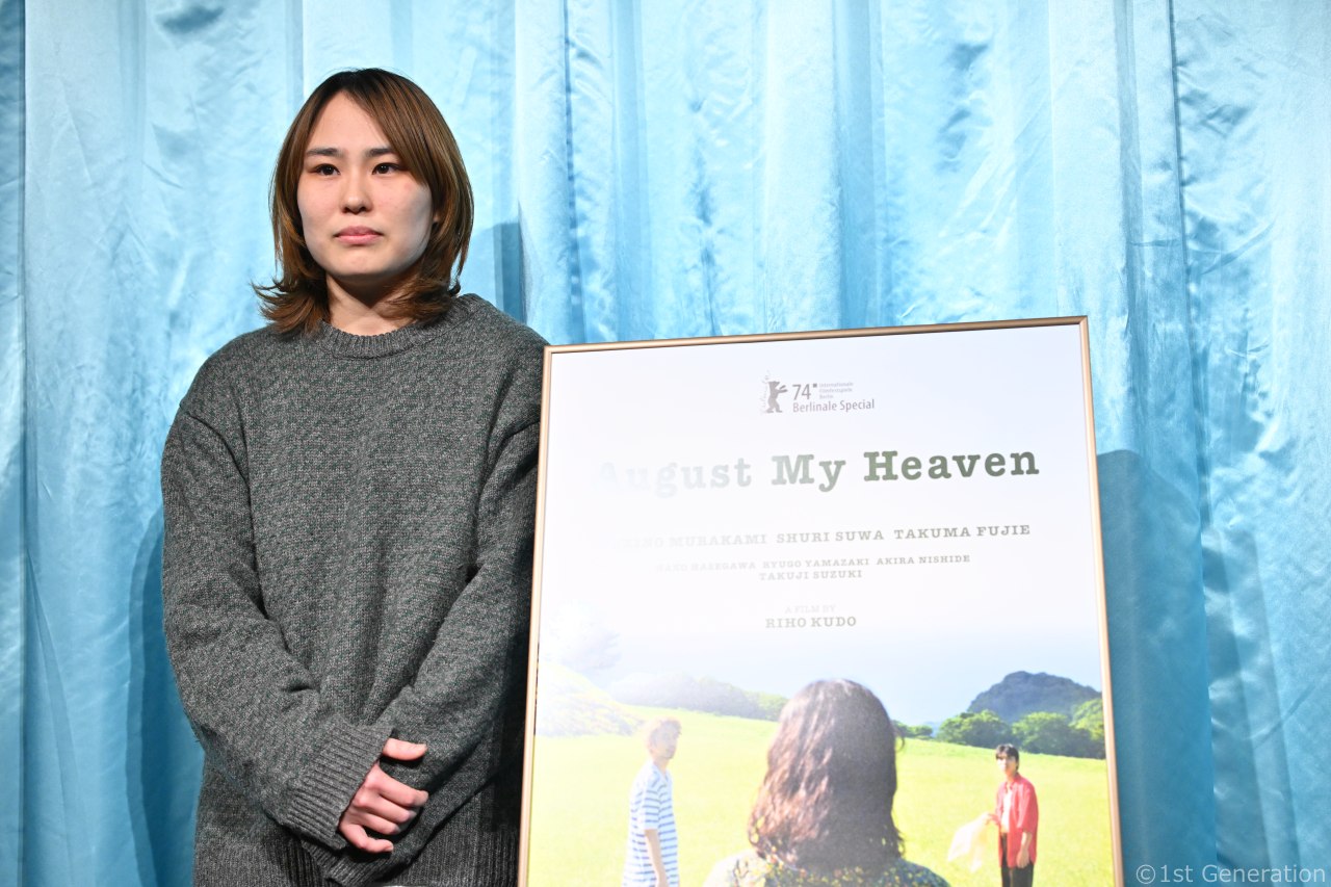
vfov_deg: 27.0
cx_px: 666
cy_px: 444
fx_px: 1848
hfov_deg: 39.6
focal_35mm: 50
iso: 2000
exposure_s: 1/200
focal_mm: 50
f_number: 3.5
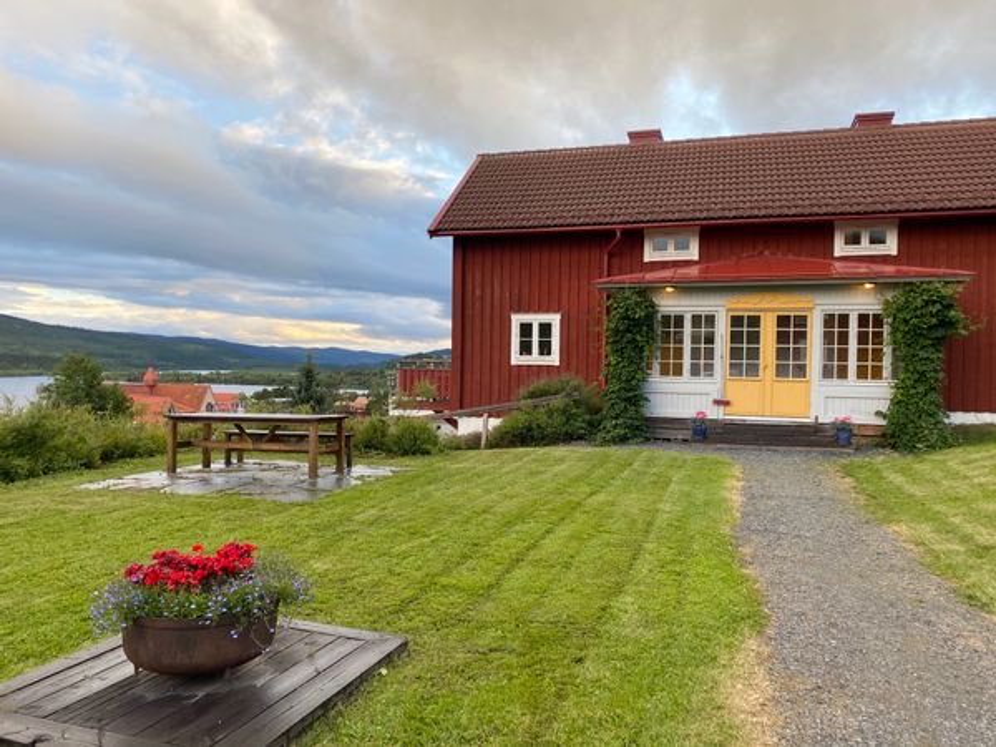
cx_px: 498
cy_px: 374
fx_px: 748
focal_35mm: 26
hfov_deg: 67.3
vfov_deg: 53.1
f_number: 1.8
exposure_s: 1/306
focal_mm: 4.25
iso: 32
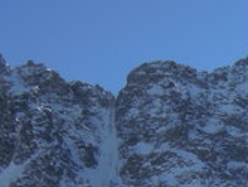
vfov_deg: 6.1
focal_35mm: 239
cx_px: 453
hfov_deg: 8.0
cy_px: 331
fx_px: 1715
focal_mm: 11.1
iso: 160
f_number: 4.2
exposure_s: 1/1600
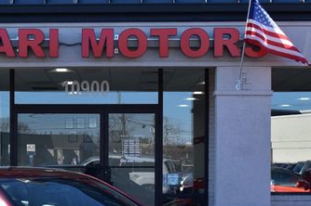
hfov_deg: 22.0
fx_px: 794
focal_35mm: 92
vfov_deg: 14.7
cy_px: 186
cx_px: 88
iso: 400
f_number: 10
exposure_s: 1/250
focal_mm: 32
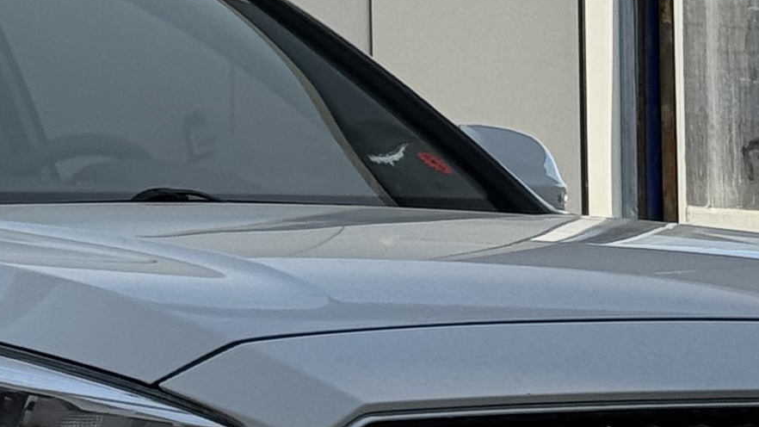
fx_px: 4810
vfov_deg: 5.1
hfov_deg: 8.9
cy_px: 90
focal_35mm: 239
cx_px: -76
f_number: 1.78
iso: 64
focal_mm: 6.76
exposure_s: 1/1984
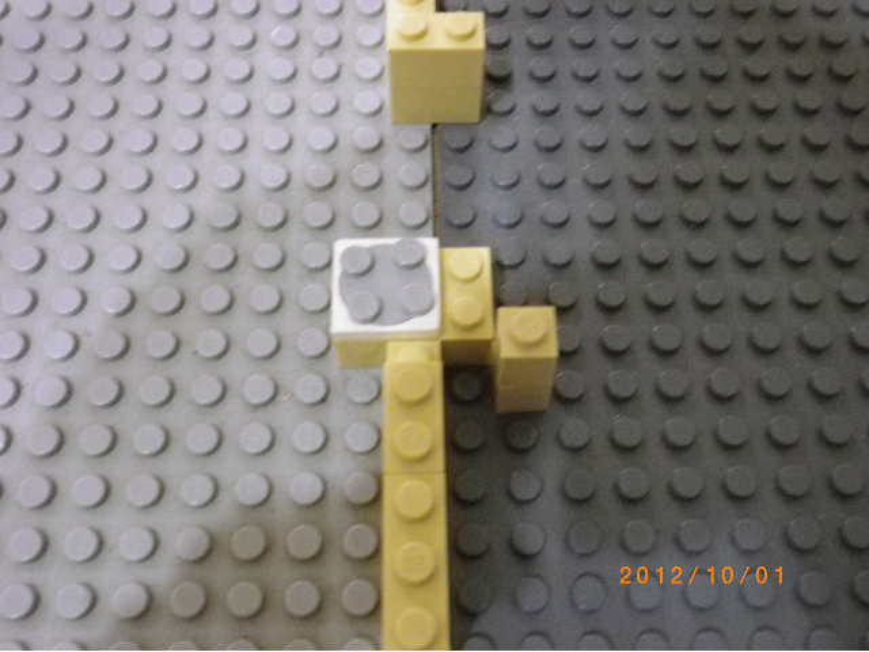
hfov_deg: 45.8
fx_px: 1029
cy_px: 326
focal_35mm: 41
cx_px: 434
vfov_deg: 35.1
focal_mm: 7.3
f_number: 3.9
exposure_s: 1/8
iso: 800
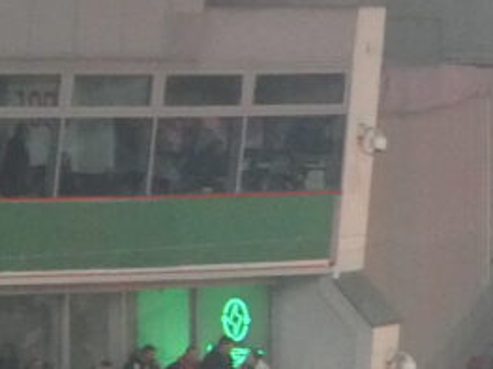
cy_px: 564
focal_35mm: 548
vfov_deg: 2.7
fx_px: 7801
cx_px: 1391
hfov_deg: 3.5
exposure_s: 1/80
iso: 500
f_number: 4.9
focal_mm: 16.1
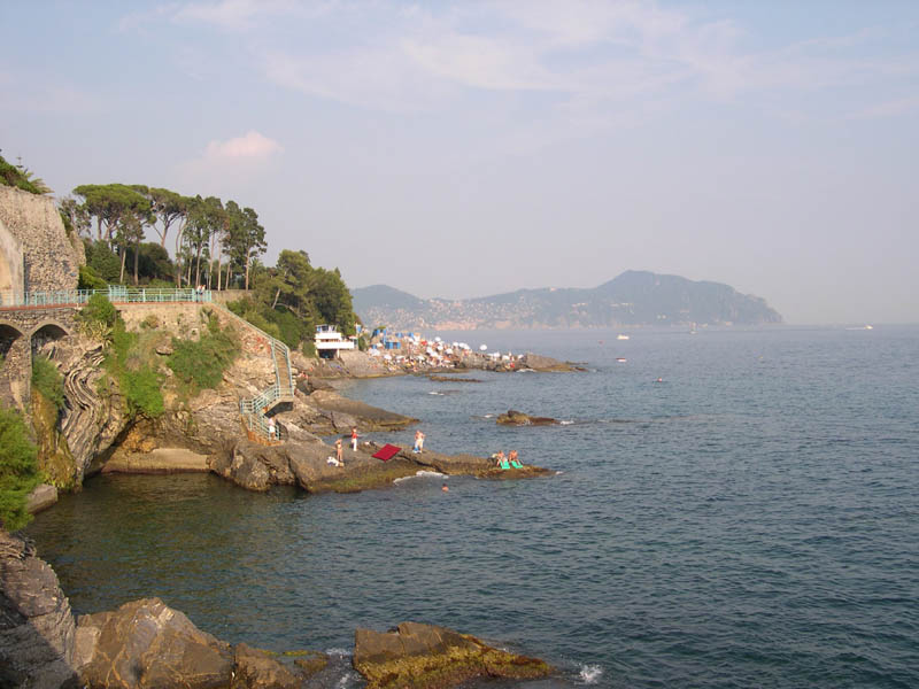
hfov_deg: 49.0
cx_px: 460
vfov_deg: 37.7
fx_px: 1009
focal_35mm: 38
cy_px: 344
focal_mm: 8
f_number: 7.6
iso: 100
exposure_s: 1/129
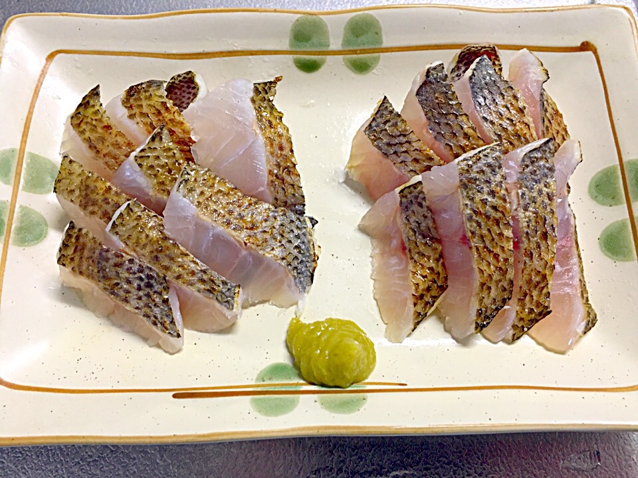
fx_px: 534
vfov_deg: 48.2
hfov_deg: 61.7
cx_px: 319
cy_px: 239
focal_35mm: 29
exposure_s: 1/33
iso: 160
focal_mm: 4.15
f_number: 2.2
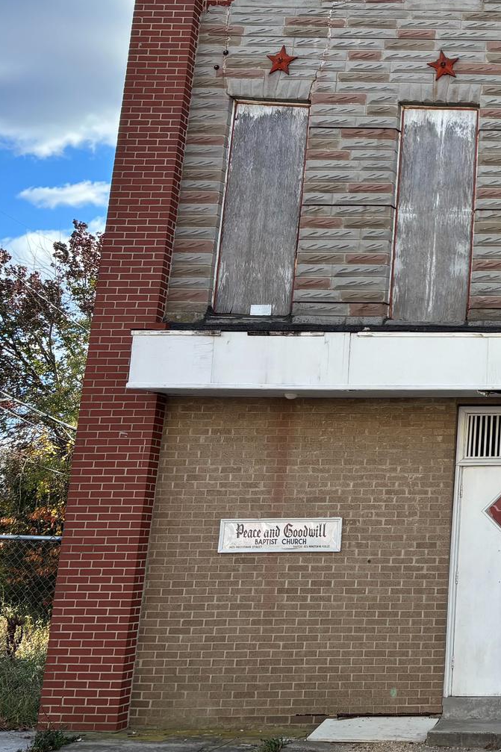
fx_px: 1148
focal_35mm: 55
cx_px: 688
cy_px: 268
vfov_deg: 36.0
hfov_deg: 21.7
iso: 50
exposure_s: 1/970
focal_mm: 5.96
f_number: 1.6
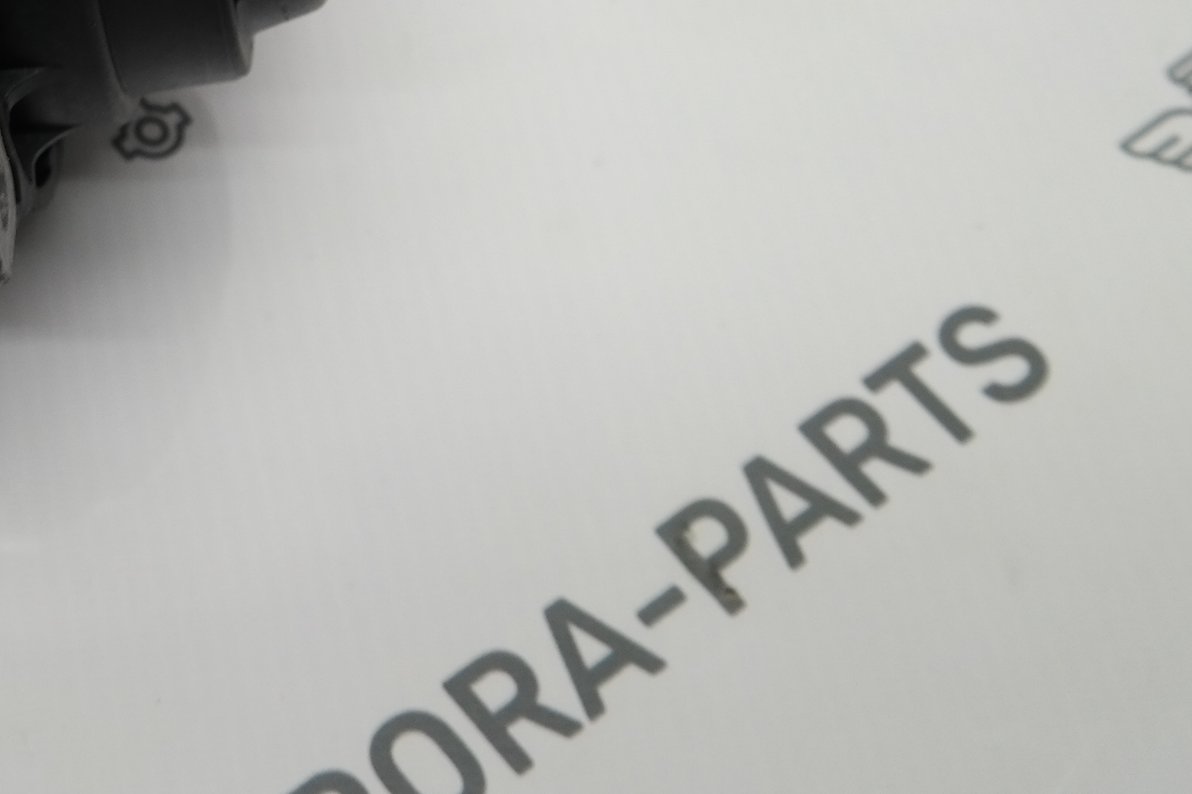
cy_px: -222
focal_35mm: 93
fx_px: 3079
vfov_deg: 14.1
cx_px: -220
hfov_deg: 20.5
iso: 200
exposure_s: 1/100
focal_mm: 24
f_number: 4
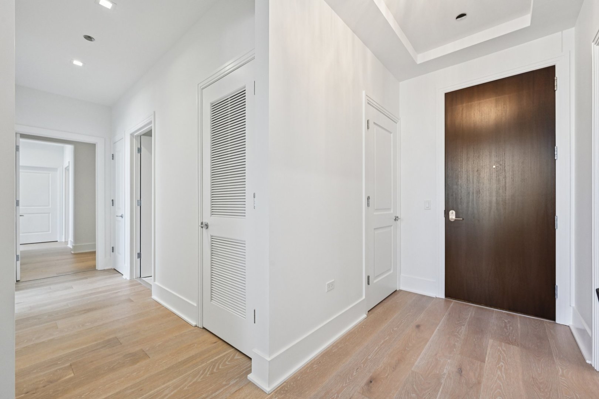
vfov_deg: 77.3
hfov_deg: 100.4
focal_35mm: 15
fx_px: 250
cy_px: 200
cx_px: 300
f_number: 8
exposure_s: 1/50
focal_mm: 15
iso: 800
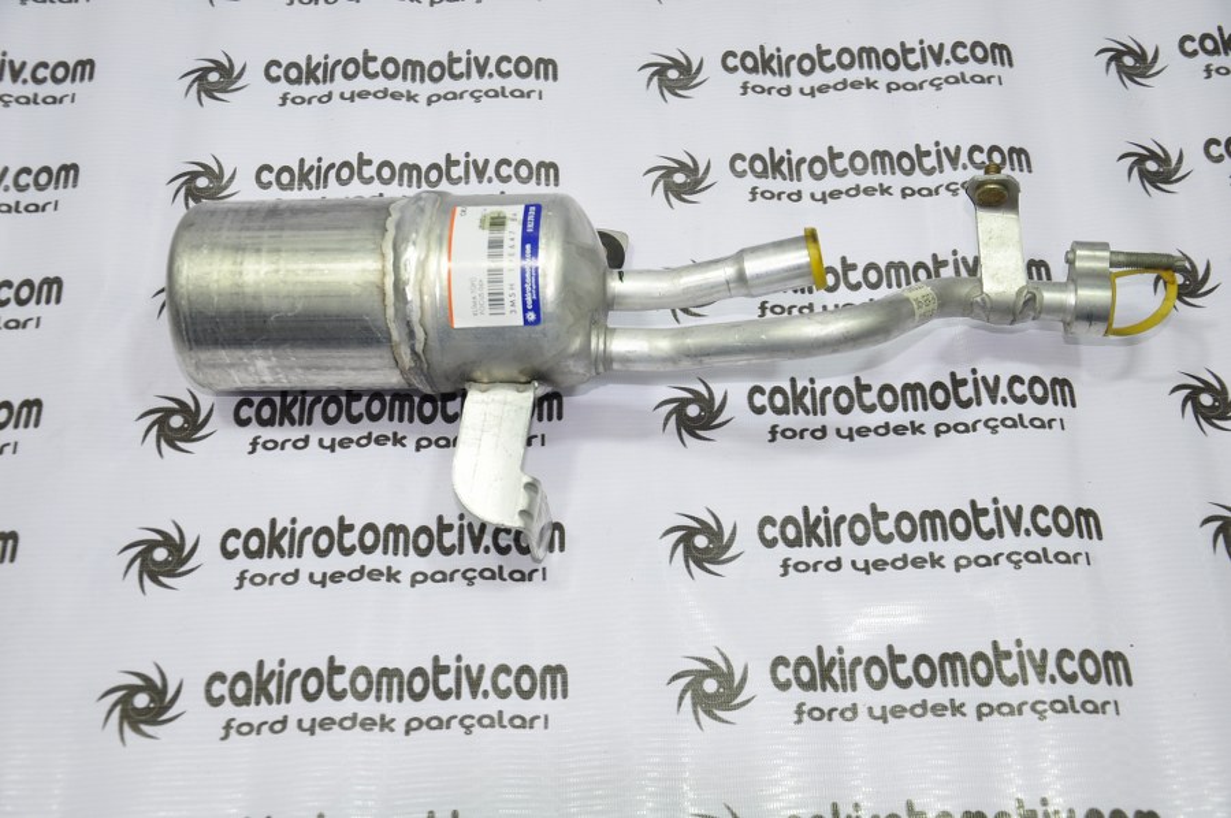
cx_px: 616
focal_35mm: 51
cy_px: 409
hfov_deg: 38.9
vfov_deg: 26.4
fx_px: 1742
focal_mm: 34
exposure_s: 1/40
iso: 200
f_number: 4.5
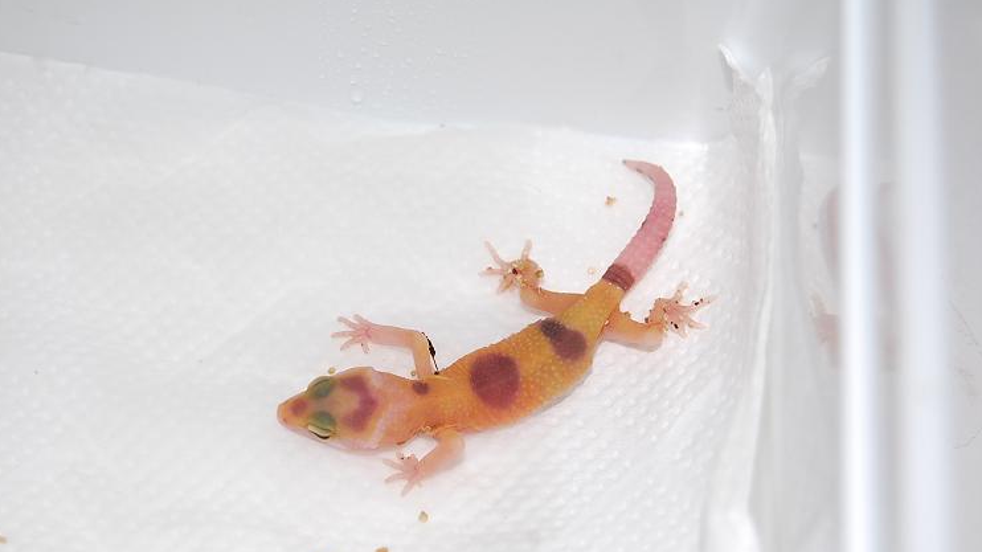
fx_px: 2279
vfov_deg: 13.8
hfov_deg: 24.3
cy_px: 324
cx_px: 488
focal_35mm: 88
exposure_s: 1/320
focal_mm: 55
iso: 400
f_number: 5.6
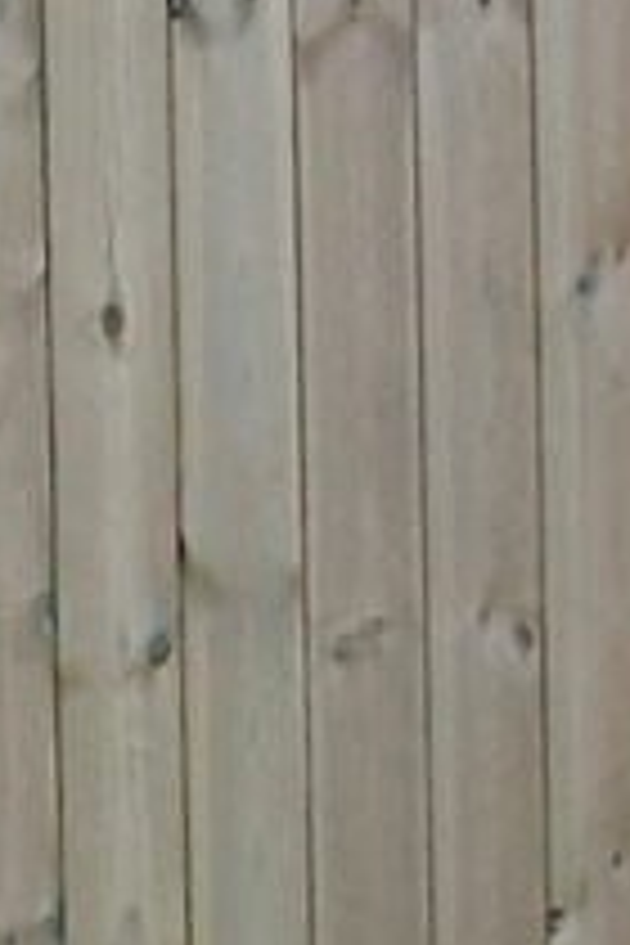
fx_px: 6641
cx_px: 22
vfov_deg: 8.1
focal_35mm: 253
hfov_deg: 5.4
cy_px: 94
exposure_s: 1/136
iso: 80
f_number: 2.9
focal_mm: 5.7
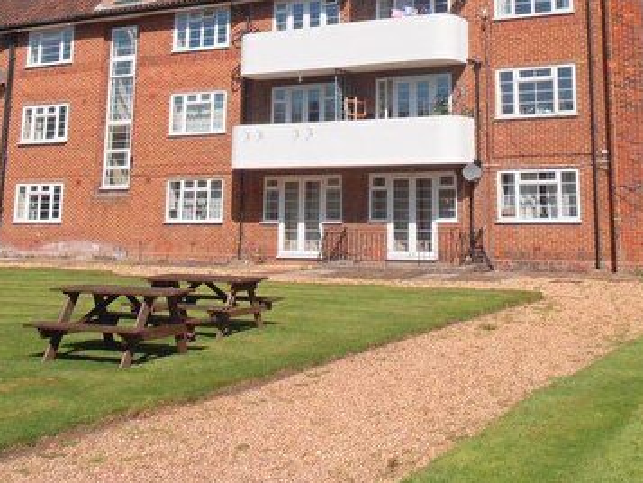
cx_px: 457
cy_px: 37
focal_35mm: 47
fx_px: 873
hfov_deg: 39.6
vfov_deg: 29.5
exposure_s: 1/1600
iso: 80
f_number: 3
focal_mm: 4.2
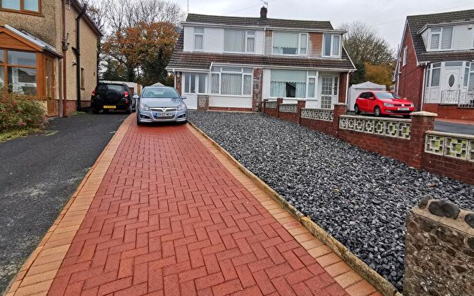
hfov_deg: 91.0
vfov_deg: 64.4
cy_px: 120
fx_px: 232
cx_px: 249
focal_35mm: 18
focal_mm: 2.35
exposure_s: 1/122
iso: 50
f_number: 2.2
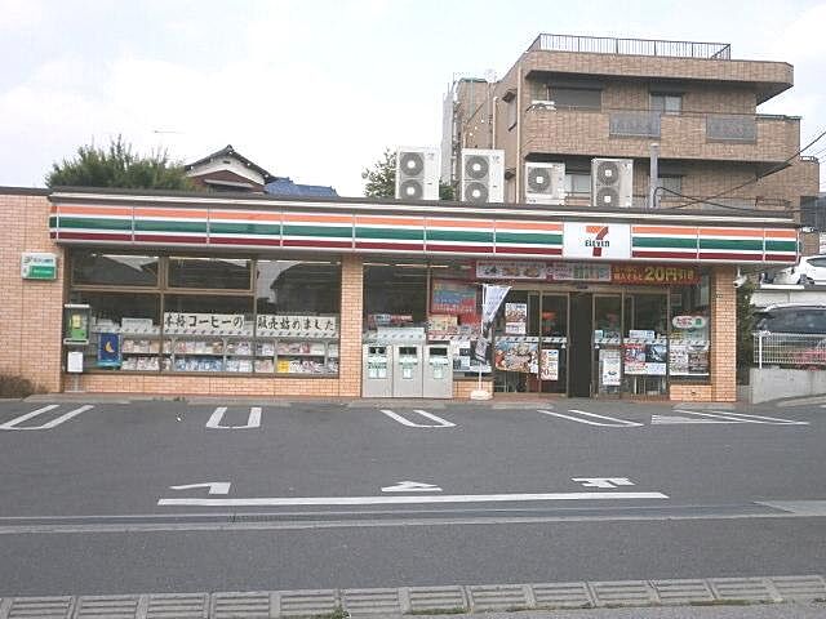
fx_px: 1122
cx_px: 413
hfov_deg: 40.4
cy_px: 310
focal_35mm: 47
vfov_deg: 30.9
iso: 80
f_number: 3.4
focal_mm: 8.3
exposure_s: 1/800
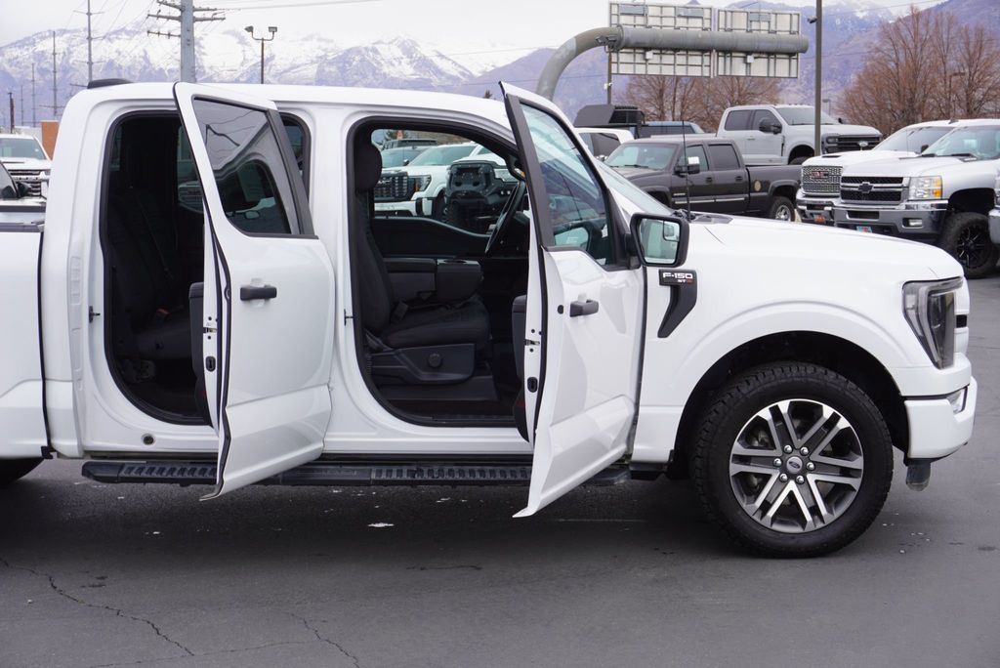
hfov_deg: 35.9
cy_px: 334
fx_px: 1542
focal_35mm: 56
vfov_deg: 24.4
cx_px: 500
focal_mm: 37
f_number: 8
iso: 100
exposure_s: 1/100
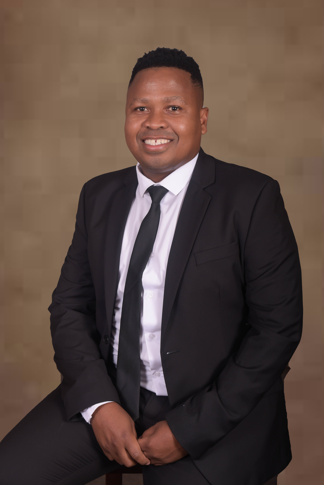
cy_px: 242
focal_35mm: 50
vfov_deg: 39.6
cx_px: 162
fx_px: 674
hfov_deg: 27.0
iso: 100
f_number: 8
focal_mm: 50
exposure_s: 1/200
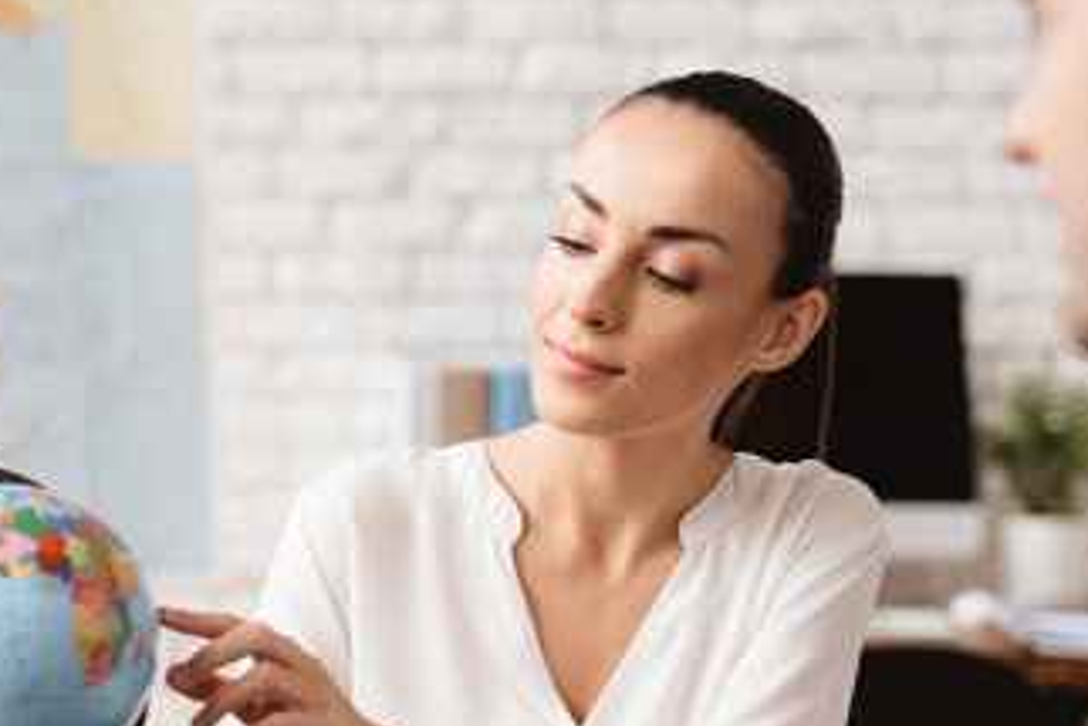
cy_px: 517
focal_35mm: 96
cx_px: 264
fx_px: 2902
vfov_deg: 14.2
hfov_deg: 21.0
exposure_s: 1/100
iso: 200
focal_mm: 50
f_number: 2
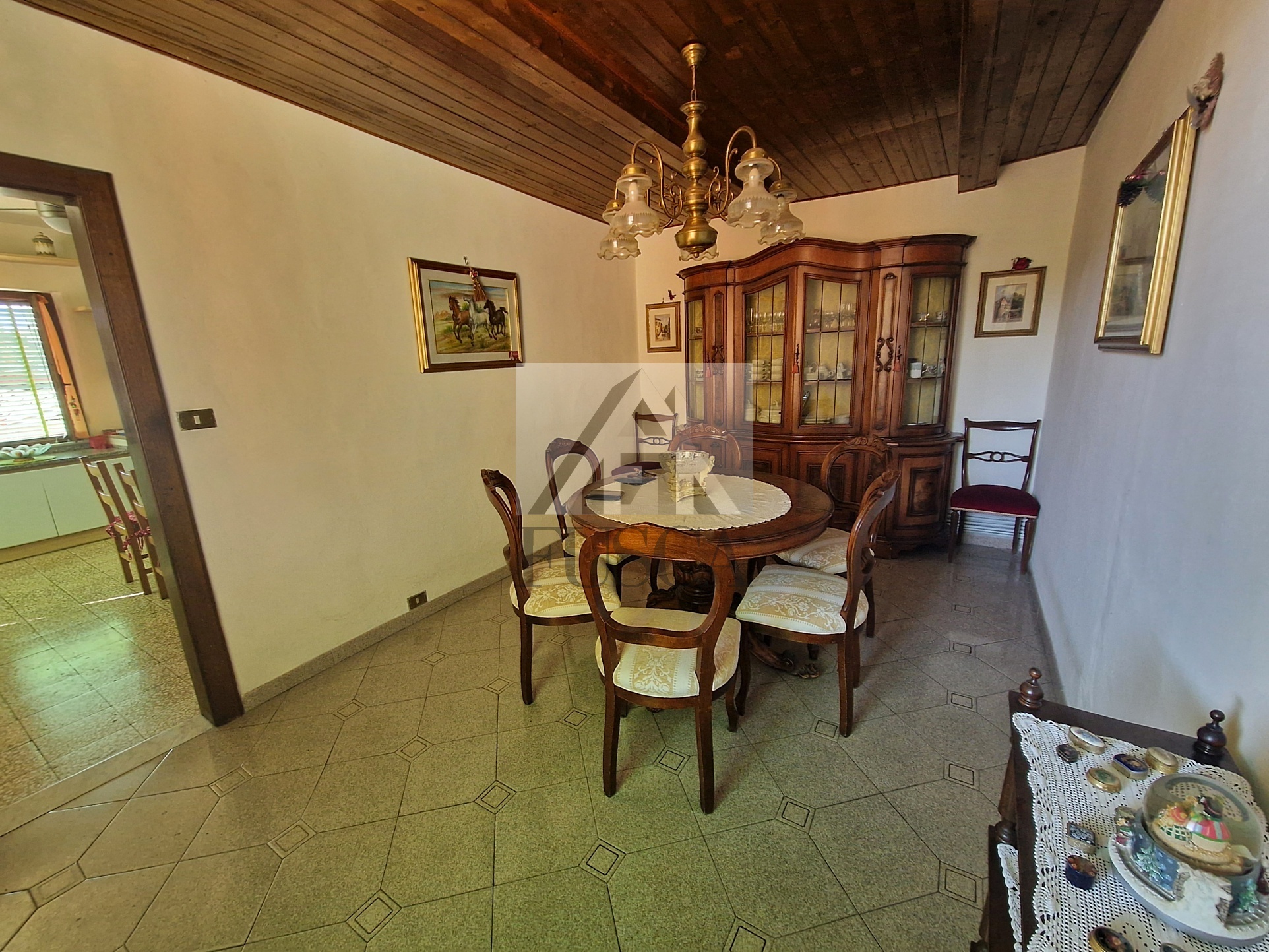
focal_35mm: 13
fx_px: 477
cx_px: 634
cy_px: 476
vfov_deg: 89.9
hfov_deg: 106.2
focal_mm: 2.2
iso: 400
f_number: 2.2
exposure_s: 1/50
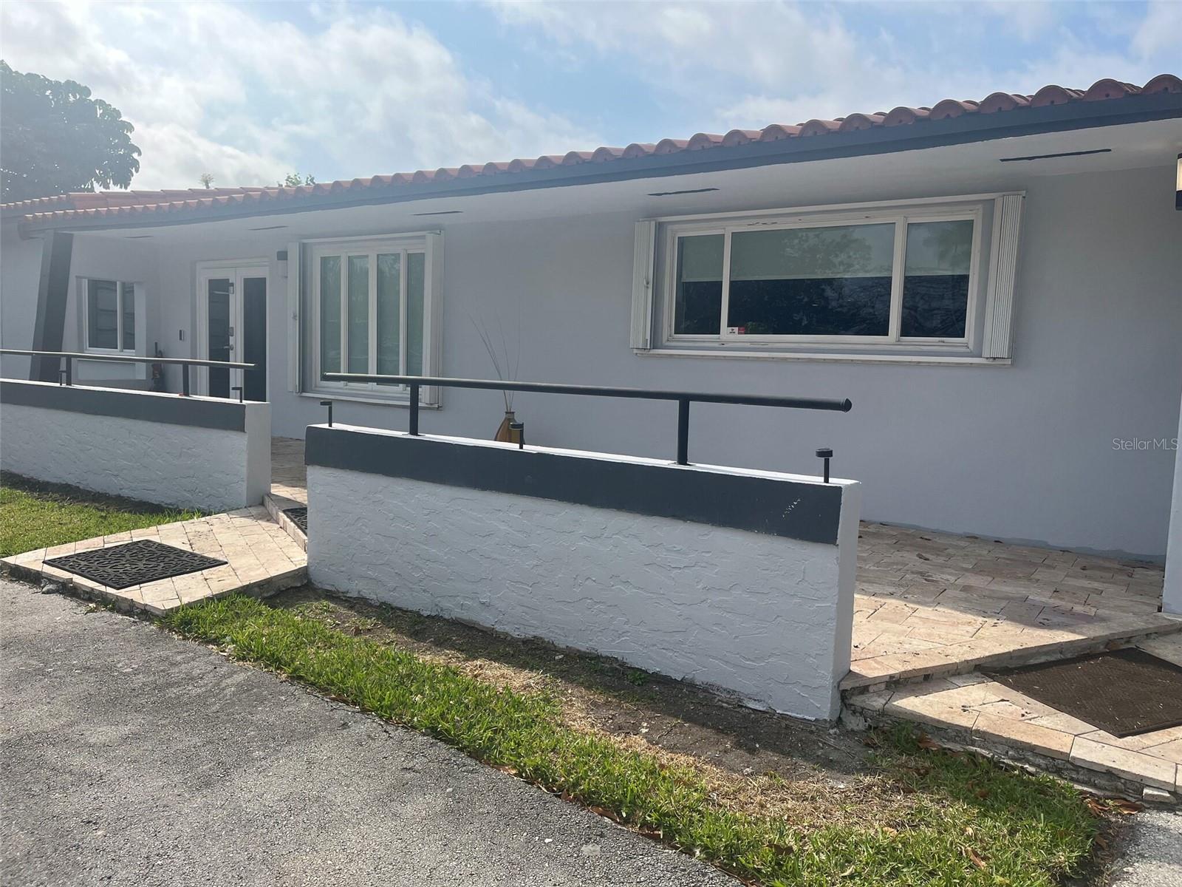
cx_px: 591
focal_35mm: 26
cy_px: 444
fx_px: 888
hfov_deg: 67.3
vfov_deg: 53.1
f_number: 1.6
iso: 50
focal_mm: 5.1
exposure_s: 1/4651
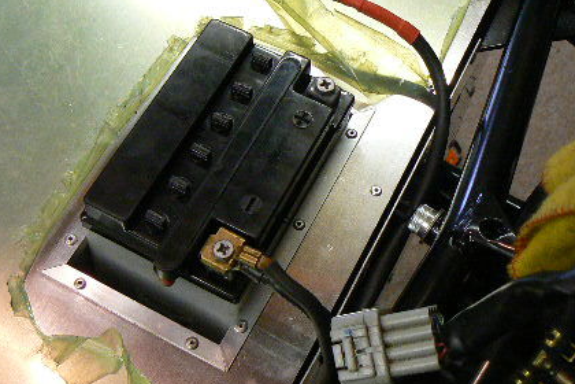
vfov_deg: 23.7
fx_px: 910
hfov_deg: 34.9
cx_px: 227
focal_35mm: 57
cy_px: 139
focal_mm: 6
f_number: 2.8
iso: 200
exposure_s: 1/20
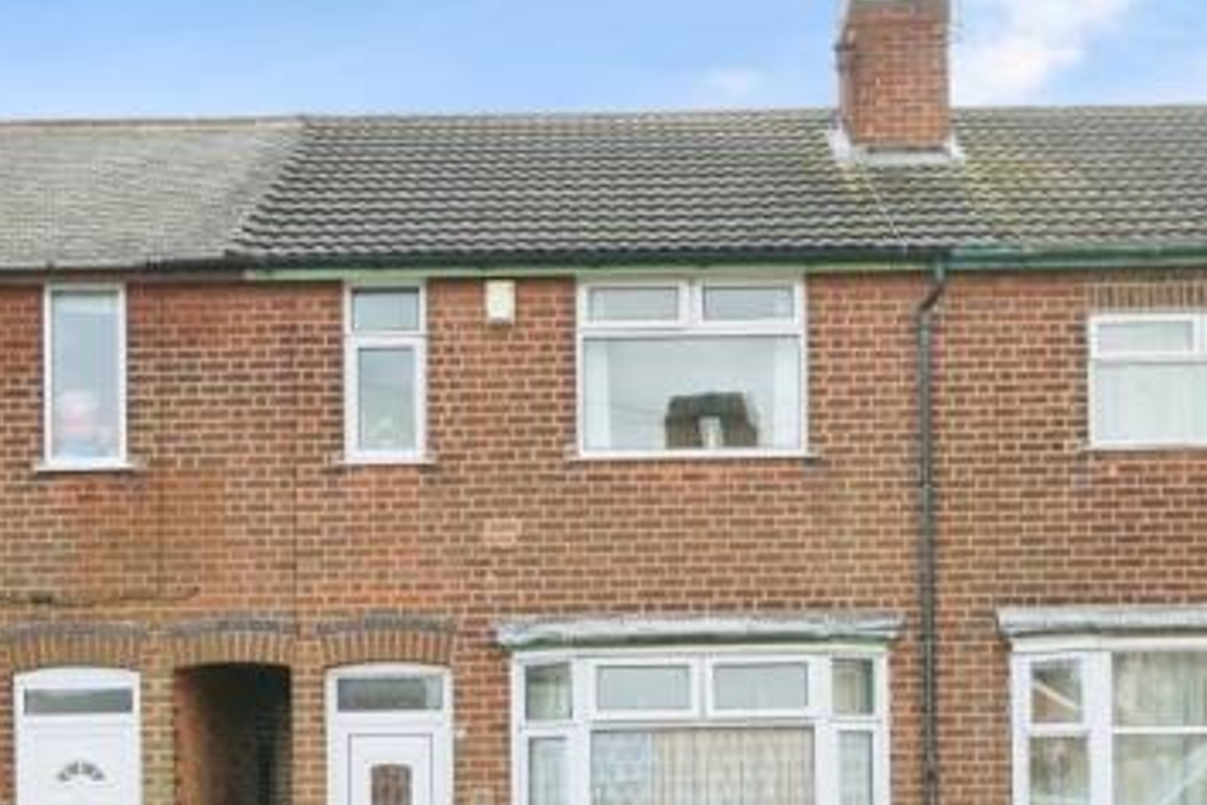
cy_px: 578
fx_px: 1676
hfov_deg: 39.6
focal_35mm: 50
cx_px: 609
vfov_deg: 26.7
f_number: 7.1
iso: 1000
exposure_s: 1/800
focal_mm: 27
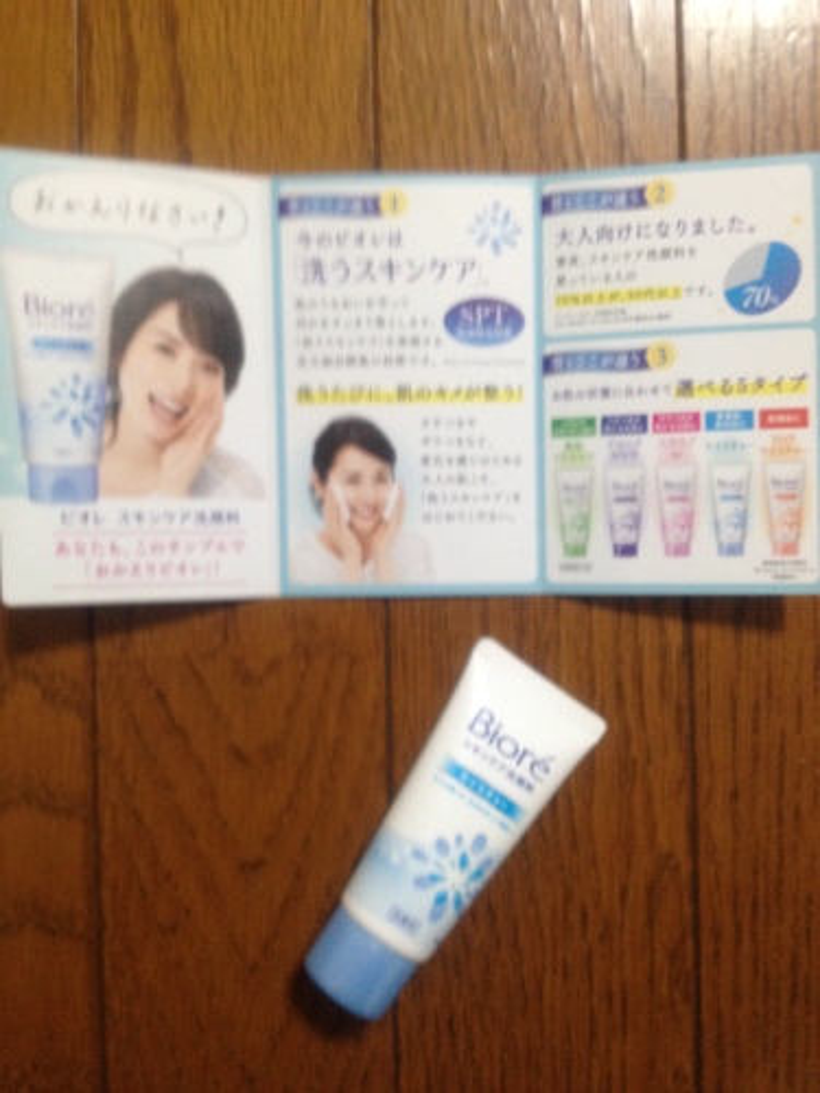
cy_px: 546
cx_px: 410
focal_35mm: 35
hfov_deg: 40.7
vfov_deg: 52.6
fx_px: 1105
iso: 250
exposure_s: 1/20
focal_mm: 4.28
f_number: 2.4
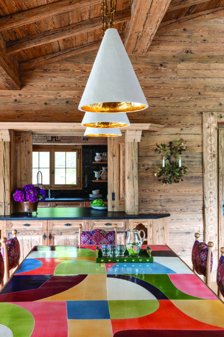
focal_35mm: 35
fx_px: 327
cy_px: 168
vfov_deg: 54.5
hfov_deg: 37.8
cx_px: 112
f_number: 16
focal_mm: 35
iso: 800
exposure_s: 1.6
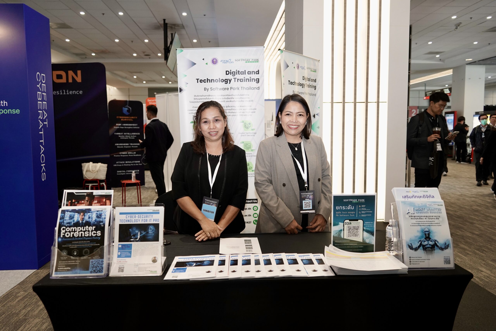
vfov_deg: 45.0
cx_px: 248
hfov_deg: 63.7
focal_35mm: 29
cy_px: 166
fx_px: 400
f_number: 3.2
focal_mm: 29
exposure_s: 1/125
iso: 1600
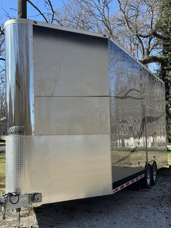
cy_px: 115
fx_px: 323
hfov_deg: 29.7
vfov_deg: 38.9
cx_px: 87
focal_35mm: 49
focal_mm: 6.76
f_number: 1.78
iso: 64
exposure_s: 1/1818
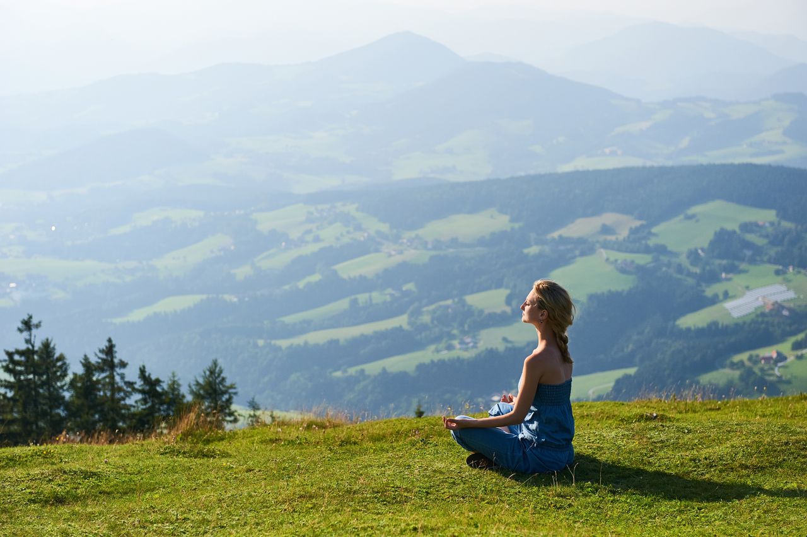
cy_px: 268
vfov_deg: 19.4
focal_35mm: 70
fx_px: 1568
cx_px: 404
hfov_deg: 28.9
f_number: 4.5
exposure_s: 1/1000
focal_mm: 70
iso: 320
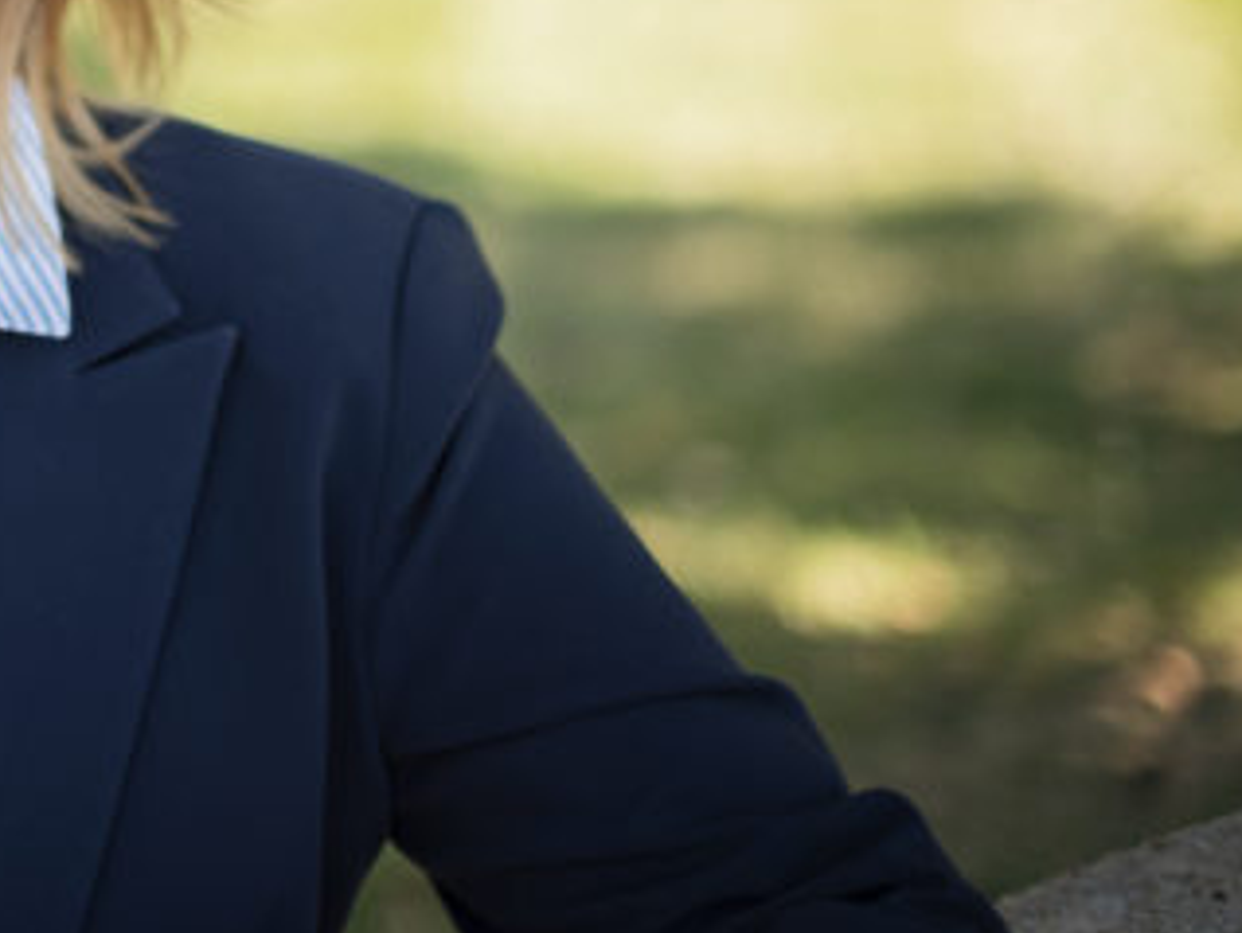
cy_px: -57
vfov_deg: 12.6
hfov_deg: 16.4
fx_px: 4165
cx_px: -152
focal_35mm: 116
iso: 100
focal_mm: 50
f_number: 1.4
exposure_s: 1/1250
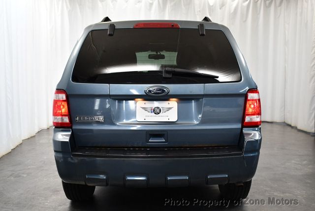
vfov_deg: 36.9
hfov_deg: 53.1
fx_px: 315
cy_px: 106
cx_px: 158
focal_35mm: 36
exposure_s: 1/125
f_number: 3.5
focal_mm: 18
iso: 900
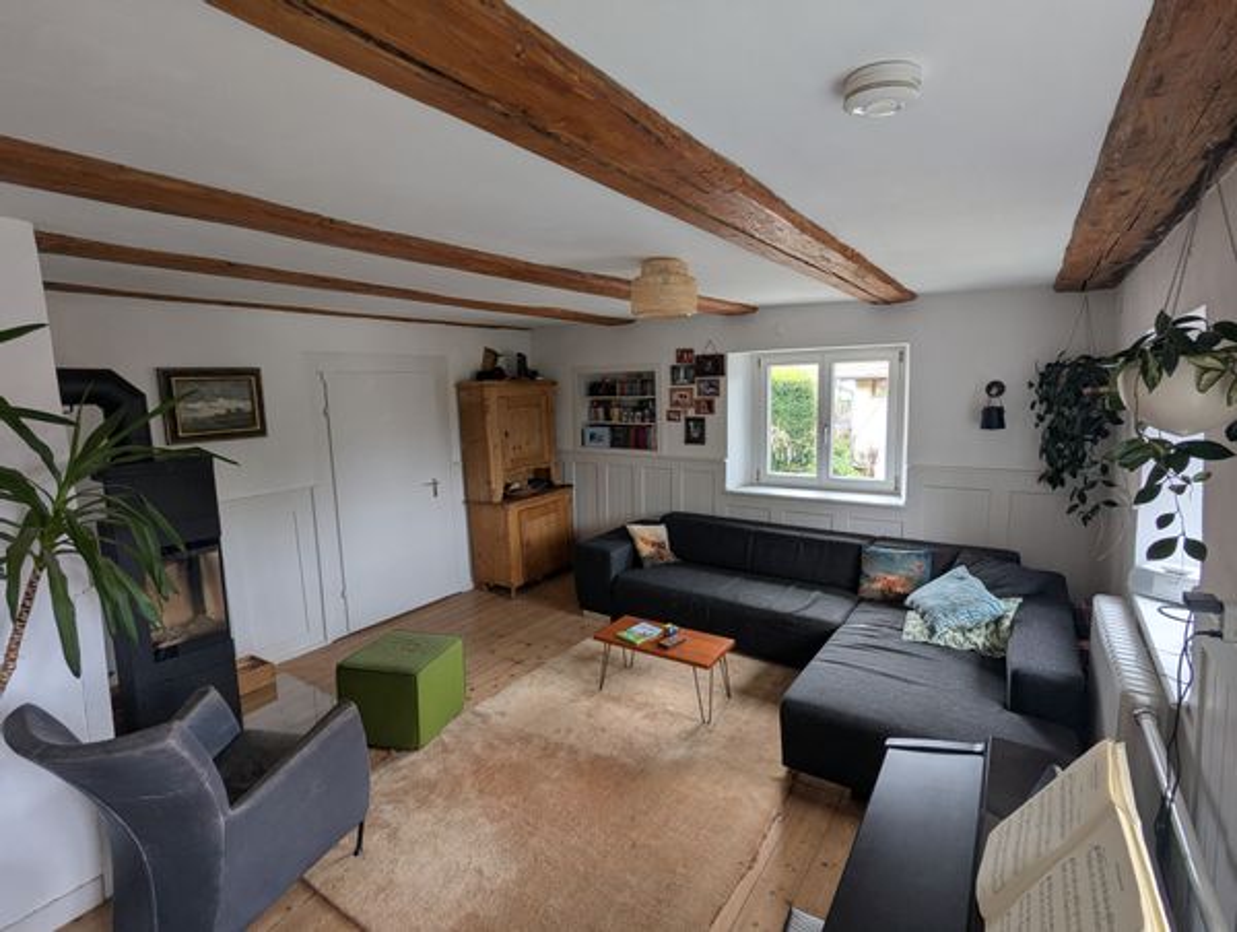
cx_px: 618
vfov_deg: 78.3
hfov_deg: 94.4
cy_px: 466
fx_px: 573
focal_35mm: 16
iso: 55
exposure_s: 1/45.8
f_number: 2.2
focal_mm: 2.35
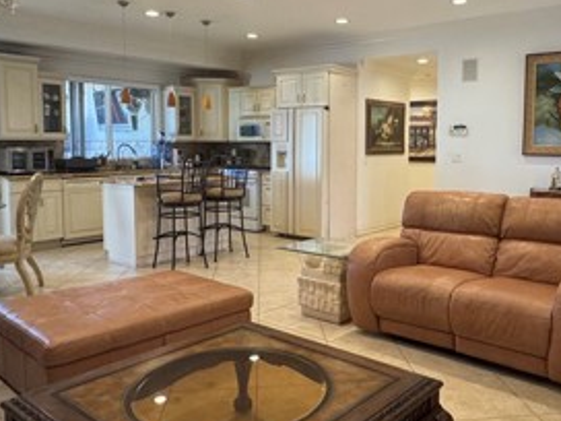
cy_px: 188
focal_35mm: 33
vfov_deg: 42.9
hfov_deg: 55.0
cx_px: 334
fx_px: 535
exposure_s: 1/120
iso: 250
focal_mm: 2.22
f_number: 2.2
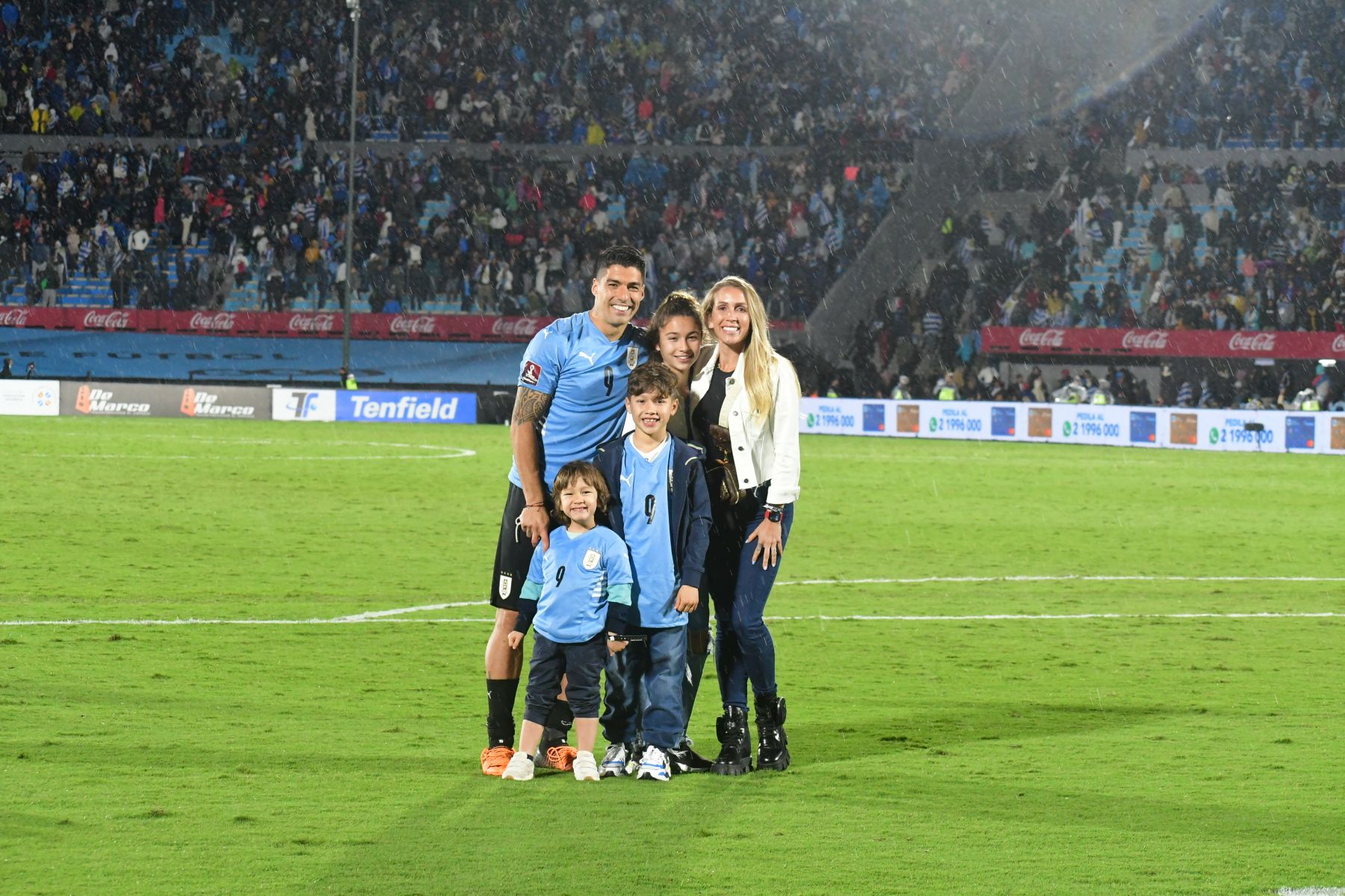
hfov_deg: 16.7
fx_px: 4595
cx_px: 672
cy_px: 448
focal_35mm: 123
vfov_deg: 11.1
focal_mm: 82
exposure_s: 1/250
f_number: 8
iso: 3200
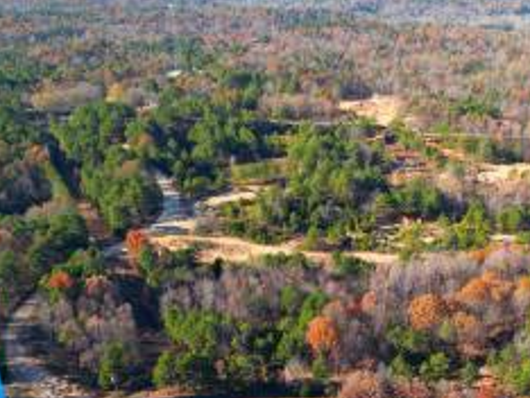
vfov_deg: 34.9
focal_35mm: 41
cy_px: 265
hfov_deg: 45.5
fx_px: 628
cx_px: 322
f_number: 1.7
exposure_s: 1/180
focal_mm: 6.72
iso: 200
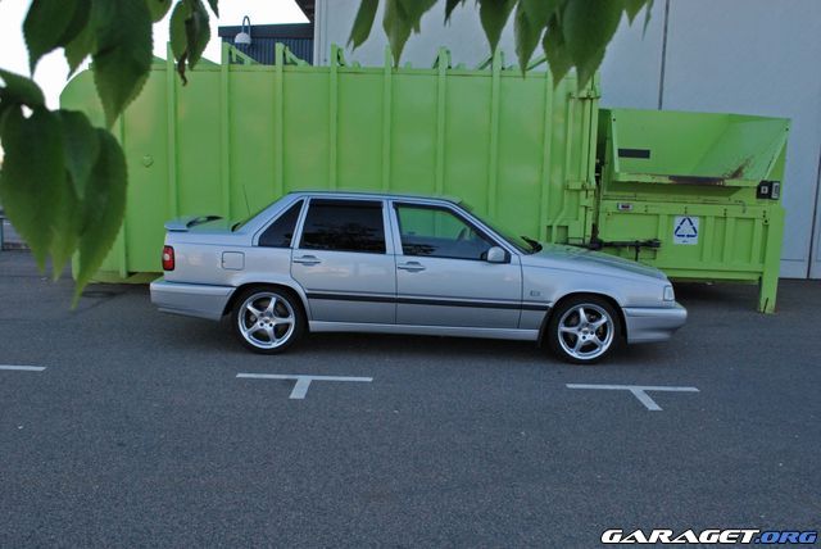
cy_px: 274
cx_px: 410
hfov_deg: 57.2
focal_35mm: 33
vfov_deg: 40.0
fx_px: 753
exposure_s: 1/320
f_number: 8
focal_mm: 22
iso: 800
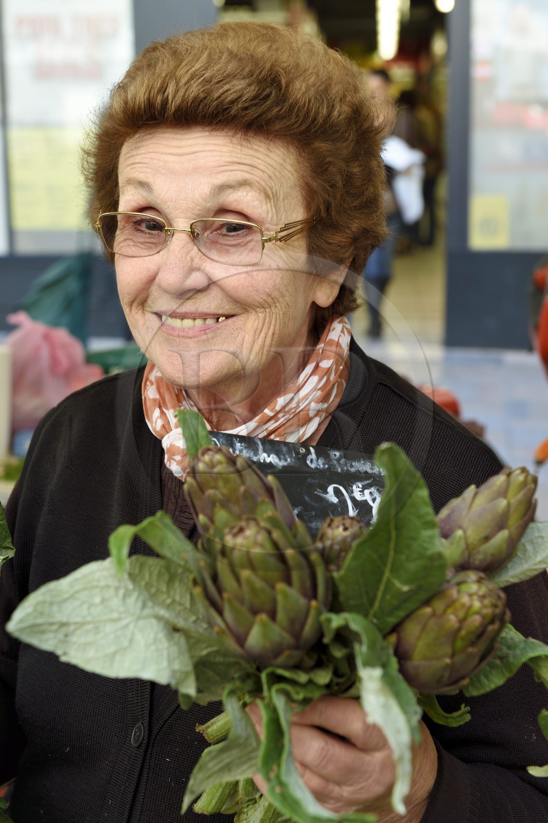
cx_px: 274
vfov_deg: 33.4
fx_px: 1370
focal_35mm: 60
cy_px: 412
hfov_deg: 22.6
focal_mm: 60
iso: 400
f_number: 7.1
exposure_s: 1/100
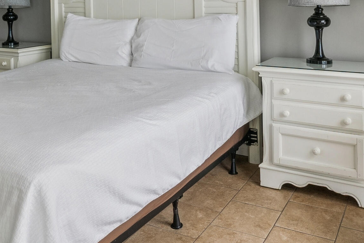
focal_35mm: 42
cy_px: -10
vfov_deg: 29.4
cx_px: 169
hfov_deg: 46.4
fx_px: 425
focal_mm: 10.7
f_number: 8
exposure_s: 1/100
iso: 250
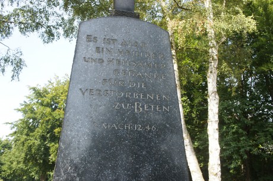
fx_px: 261
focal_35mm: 34
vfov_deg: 38.3
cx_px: 136
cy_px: 90
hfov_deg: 55.1
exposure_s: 1/250
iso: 400
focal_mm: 23
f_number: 6.3
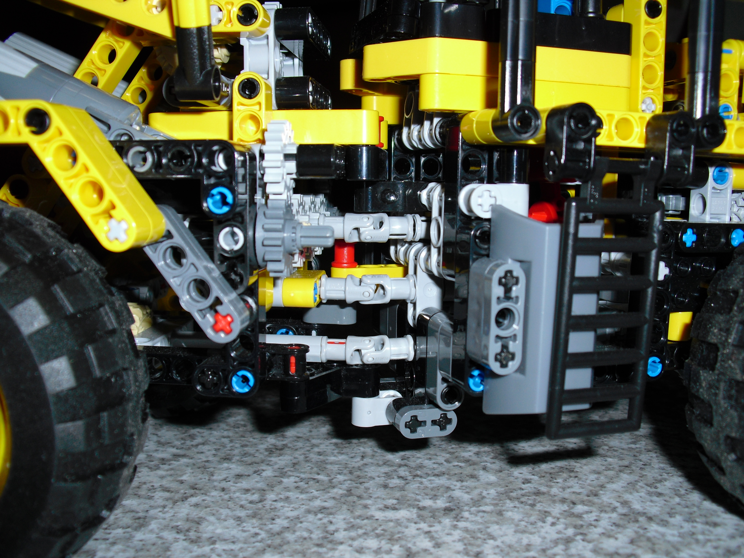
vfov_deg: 39.7
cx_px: 372
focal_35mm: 36
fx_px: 774
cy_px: 279
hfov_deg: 51.4
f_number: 3.1
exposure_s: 1/60
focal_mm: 6.3
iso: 100
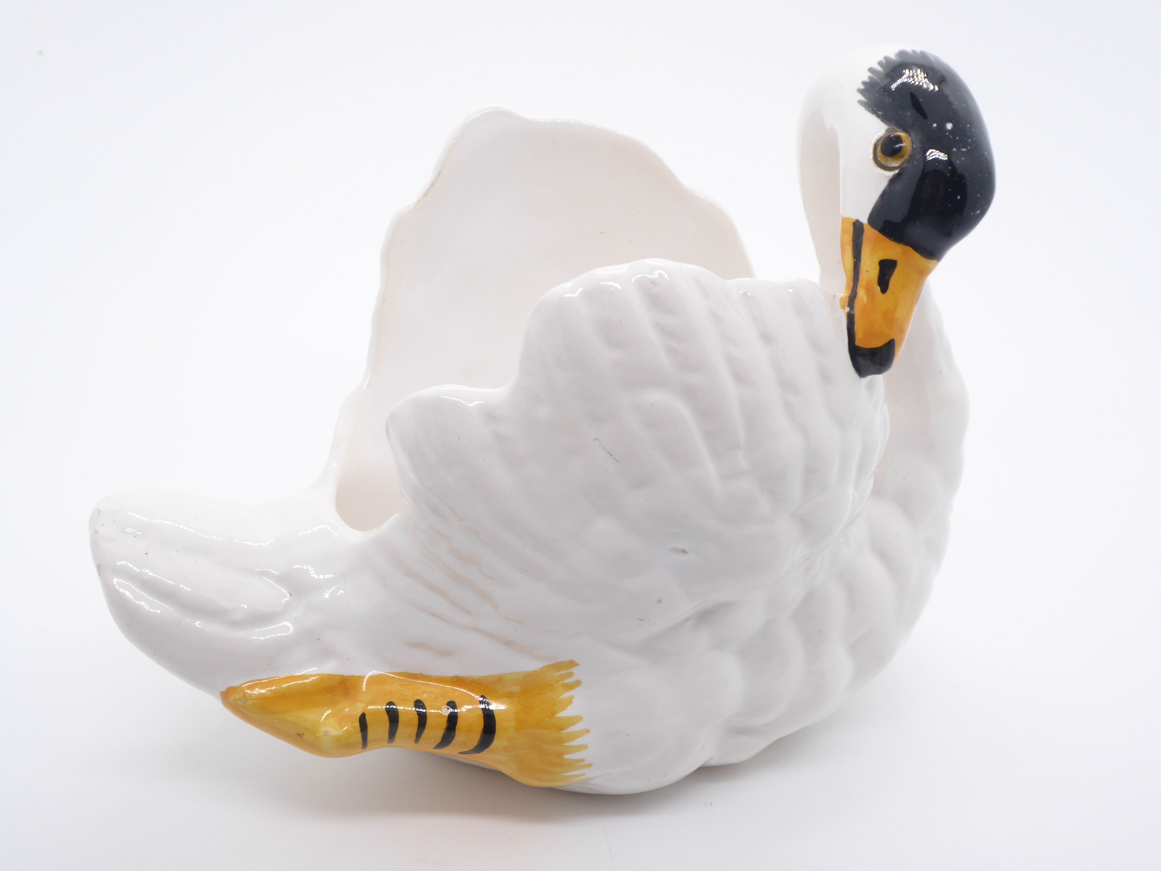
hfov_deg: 38.9
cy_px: 436
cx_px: 580
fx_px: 1643
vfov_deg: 29.7
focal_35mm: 49
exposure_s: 1/60
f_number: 4
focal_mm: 8.4
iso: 100
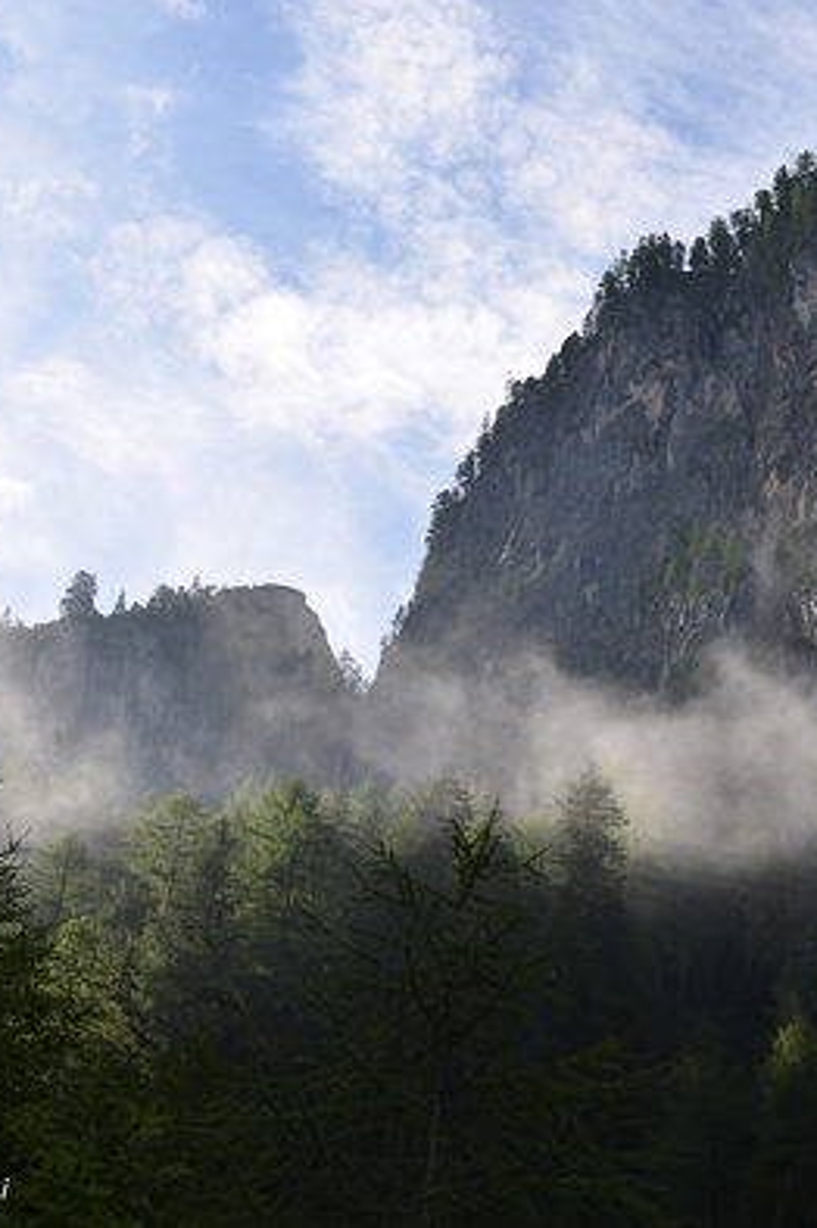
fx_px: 2489
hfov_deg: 18.4
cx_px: 689
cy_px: 612
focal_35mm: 73
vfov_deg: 27.7
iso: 100
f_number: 7.1
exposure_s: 1/200
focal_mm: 32
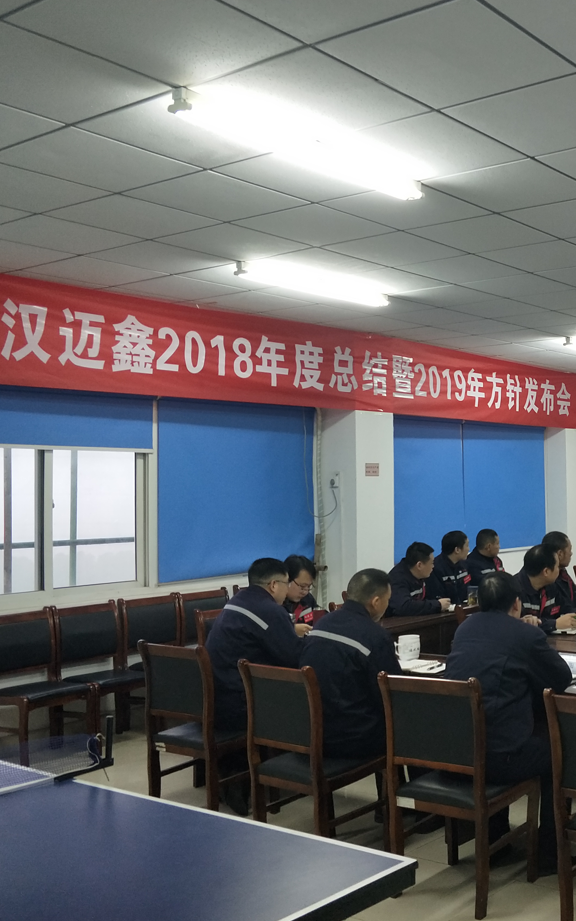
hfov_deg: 32.8
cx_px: 559
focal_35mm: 36
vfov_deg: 54.0
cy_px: 459
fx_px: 904
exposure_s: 1/50
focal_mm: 4.27
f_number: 1.7
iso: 161
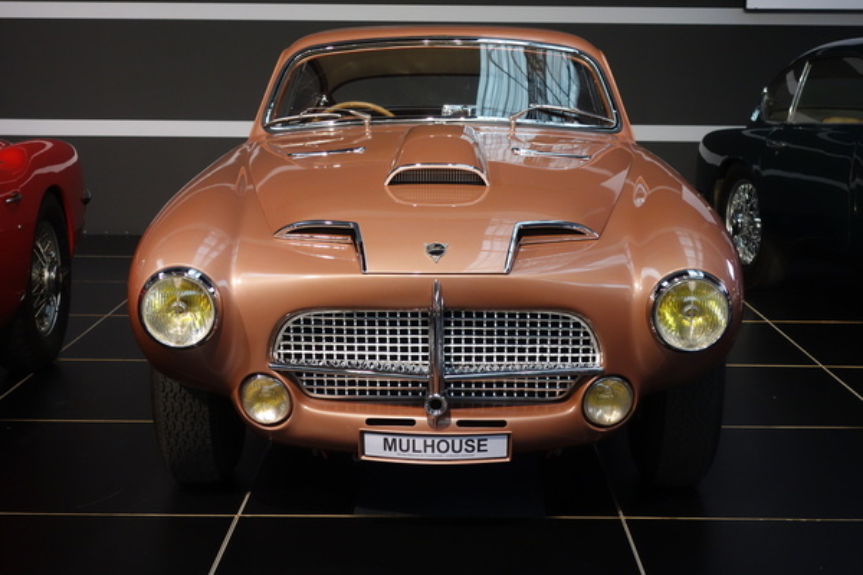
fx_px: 1582
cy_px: 288
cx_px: 432
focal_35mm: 66
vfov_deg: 20.6
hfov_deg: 30.5
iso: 640
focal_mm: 24.4
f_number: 4
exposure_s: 1/80
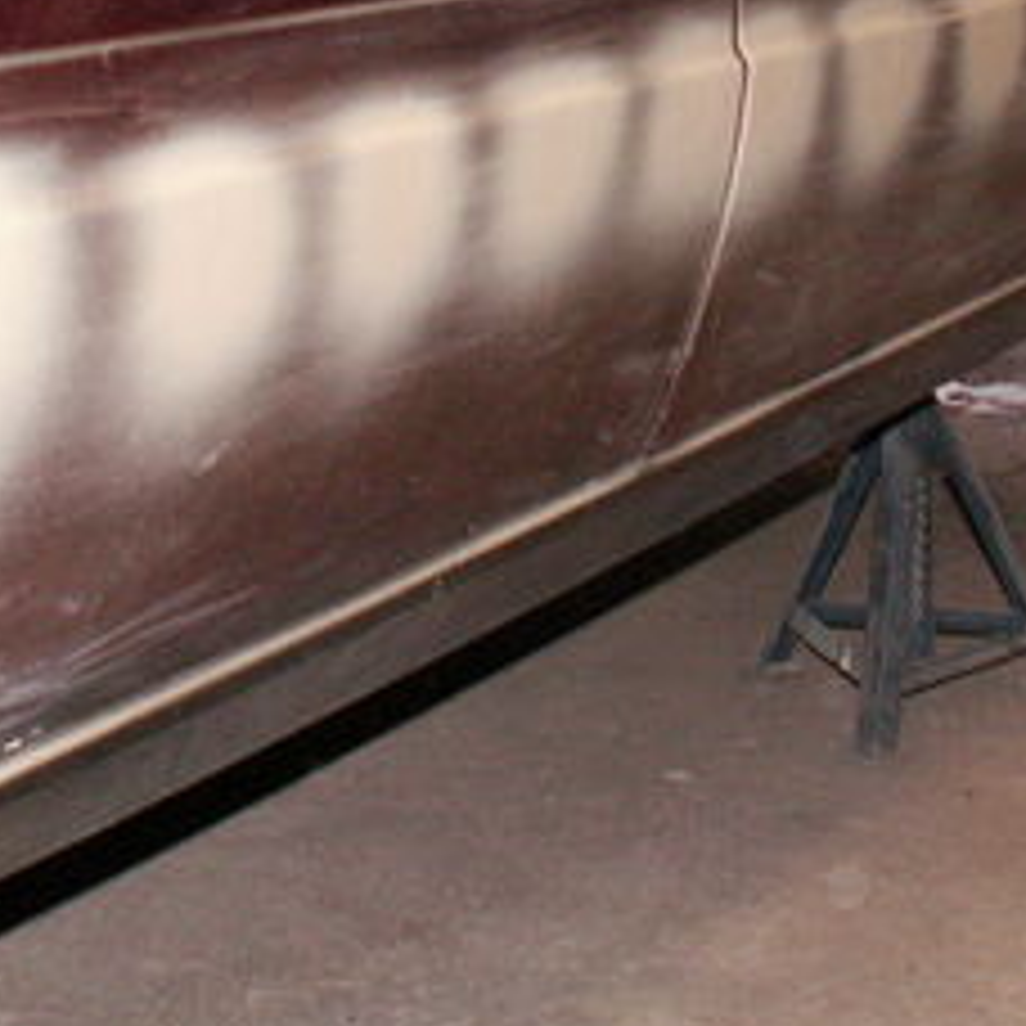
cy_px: 189
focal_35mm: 87
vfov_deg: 19.7
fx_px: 2917
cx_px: 540
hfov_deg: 19.9
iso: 160
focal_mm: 5.86
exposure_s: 1/40
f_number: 2.8
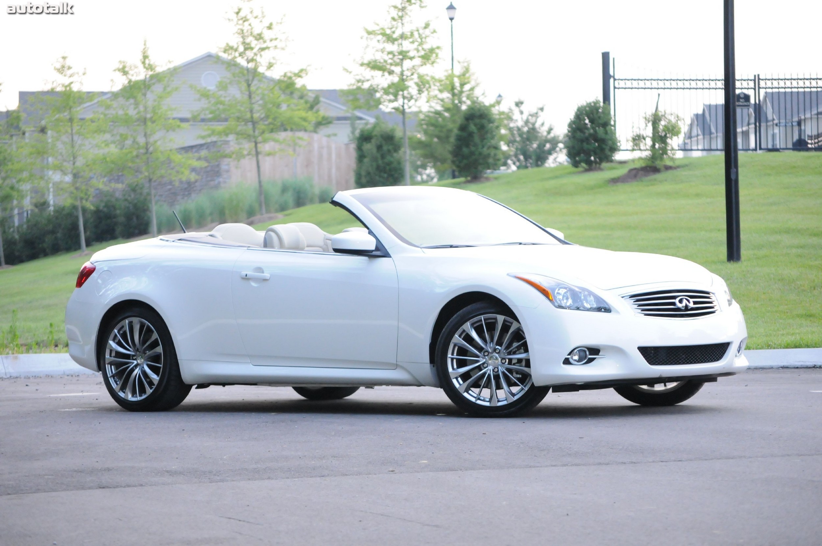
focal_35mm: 135
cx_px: 411
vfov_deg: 10.1
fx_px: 3079
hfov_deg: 15.2
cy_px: 273
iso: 2000
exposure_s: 1/80
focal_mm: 90
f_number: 5
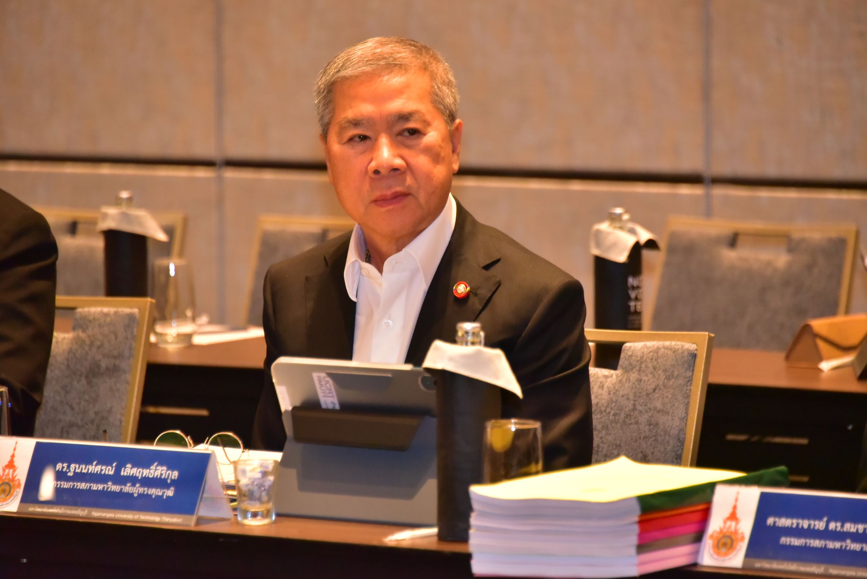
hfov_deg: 8.2
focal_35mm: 250
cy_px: 290
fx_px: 6023
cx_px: 434
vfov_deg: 5.5
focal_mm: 250
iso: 10000
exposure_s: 1/200
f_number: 5.6
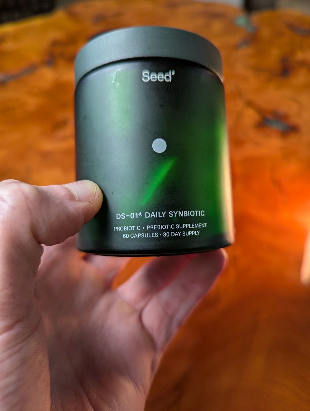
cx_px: 155
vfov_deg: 71.5
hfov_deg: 57.0
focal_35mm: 24
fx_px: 286
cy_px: 206
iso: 95
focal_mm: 6.81
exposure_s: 1/46.2
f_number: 1.85
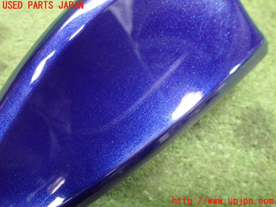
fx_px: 239
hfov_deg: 60.0
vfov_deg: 46.8
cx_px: 138
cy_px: 104
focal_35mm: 30
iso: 800
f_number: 2.3
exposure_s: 1/30
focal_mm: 5.4
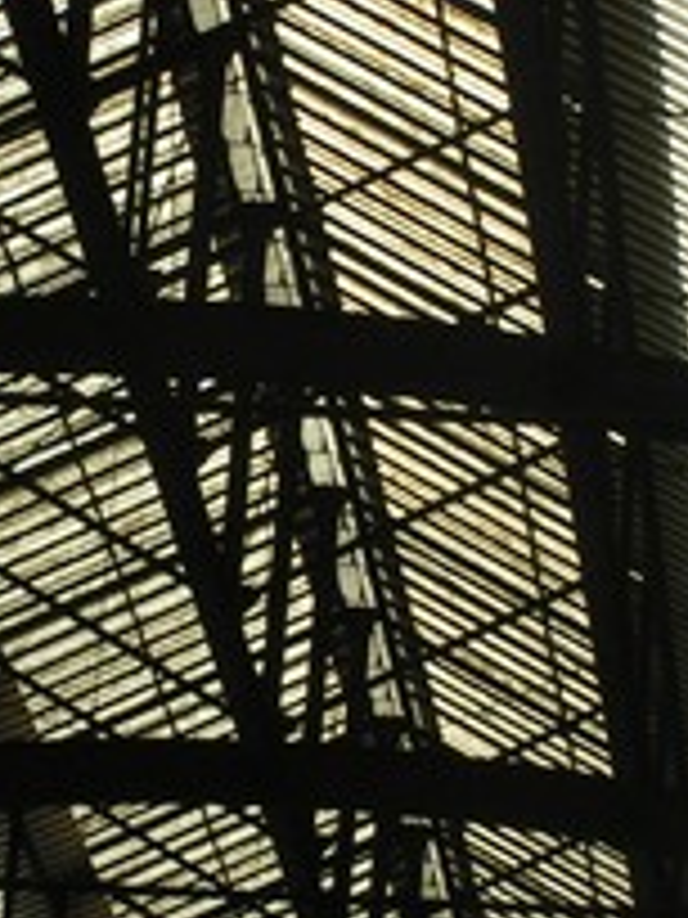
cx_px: 265
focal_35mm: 246
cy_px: 502
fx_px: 6519
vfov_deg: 8.0
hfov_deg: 6.0
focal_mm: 12.6
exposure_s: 1/400
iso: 50
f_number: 6.3
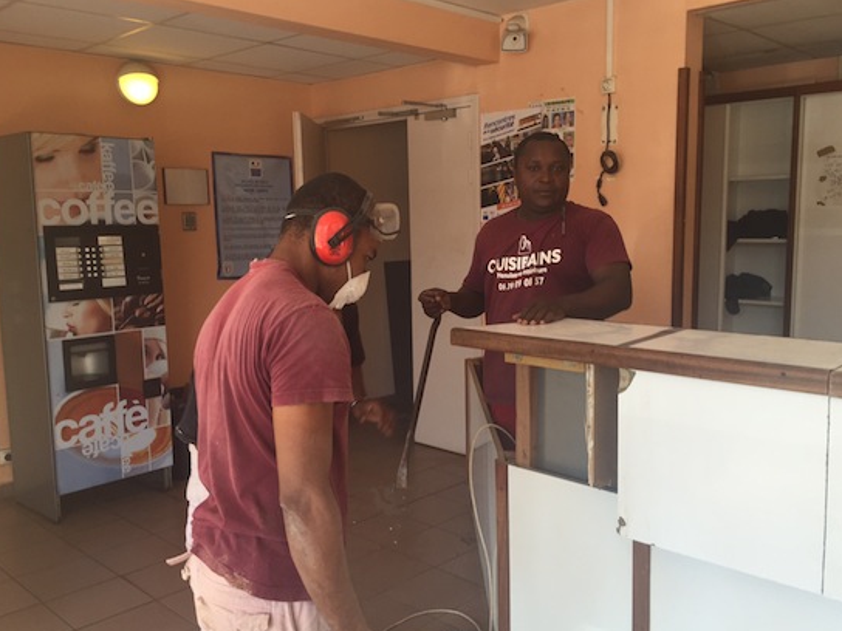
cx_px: 446
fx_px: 778
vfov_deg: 44.2
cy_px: 320
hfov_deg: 56.8
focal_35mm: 32
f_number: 2.2
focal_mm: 4.15
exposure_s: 1/120
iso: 40
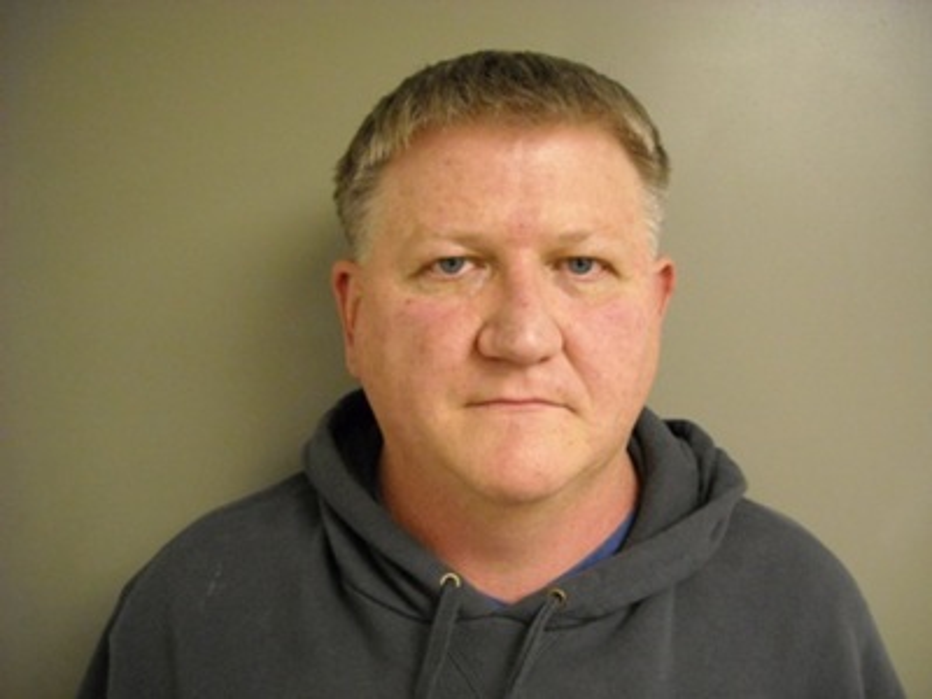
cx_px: 466
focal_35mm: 35
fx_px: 942
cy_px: 350
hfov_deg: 52.6
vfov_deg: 40.7
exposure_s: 1/31
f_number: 2.8
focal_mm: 5.7
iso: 400
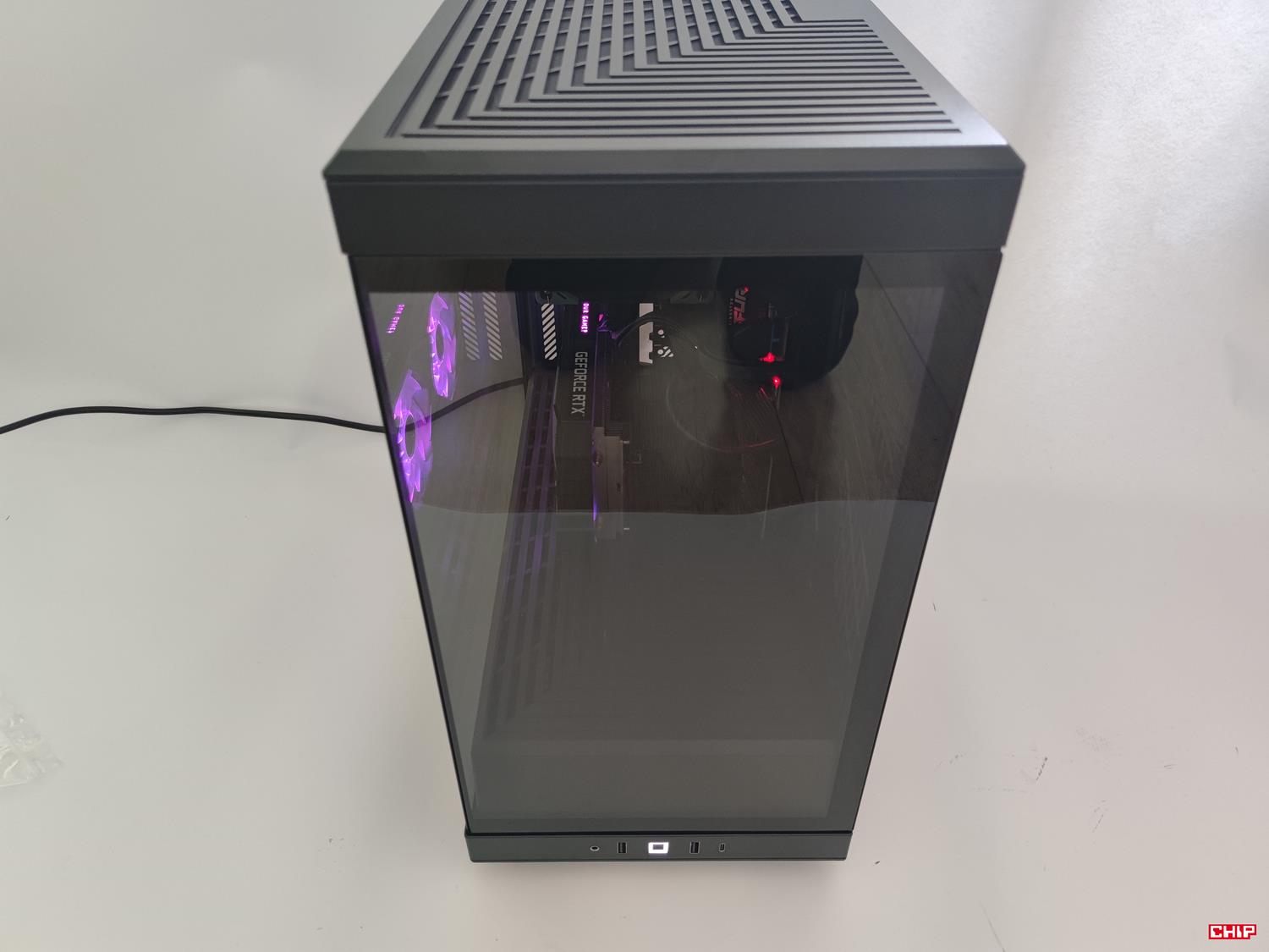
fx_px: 916
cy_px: 476
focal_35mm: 25
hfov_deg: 69.4
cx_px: 634
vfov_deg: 54.9
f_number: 1.85
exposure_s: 1/50
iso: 413
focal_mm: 6.78
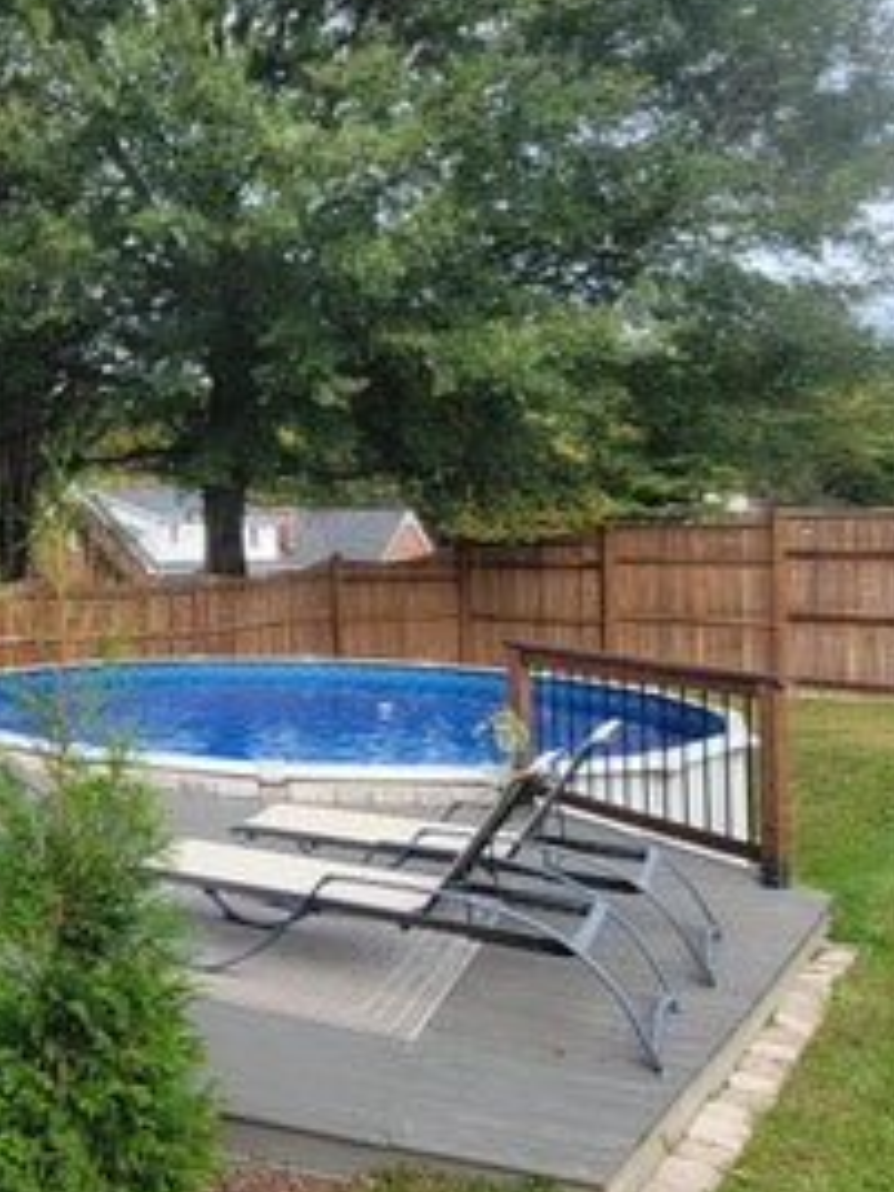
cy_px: 498
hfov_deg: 39.8
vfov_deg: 58.0
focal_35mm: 31
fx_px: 1067
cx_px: -4
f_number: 2.2
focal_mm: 2.2
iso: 50
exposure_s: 1/583
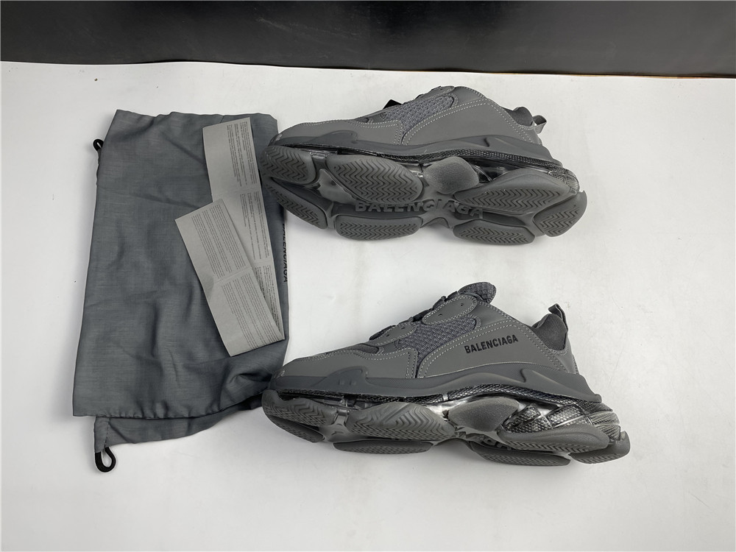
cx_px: 368
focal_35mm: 26
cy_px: 276
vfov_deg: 53.1
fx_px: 553
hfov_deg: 67.3
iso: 50
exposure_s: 1/121
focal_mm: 4.2
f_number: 1.6
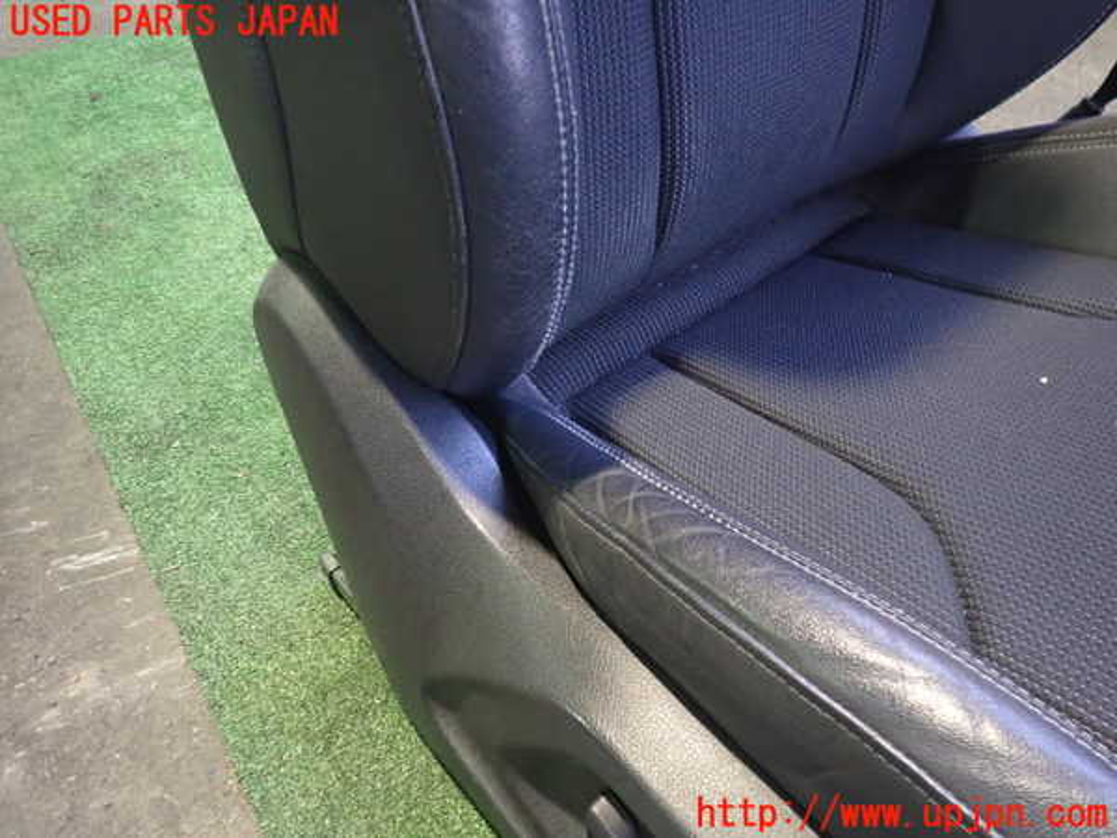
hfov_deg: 69.4
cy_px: 419
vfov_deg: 54.9
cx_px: 558
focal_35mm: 25
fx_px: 807
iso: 800
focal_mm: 4.5
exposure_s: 1/20
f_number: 2
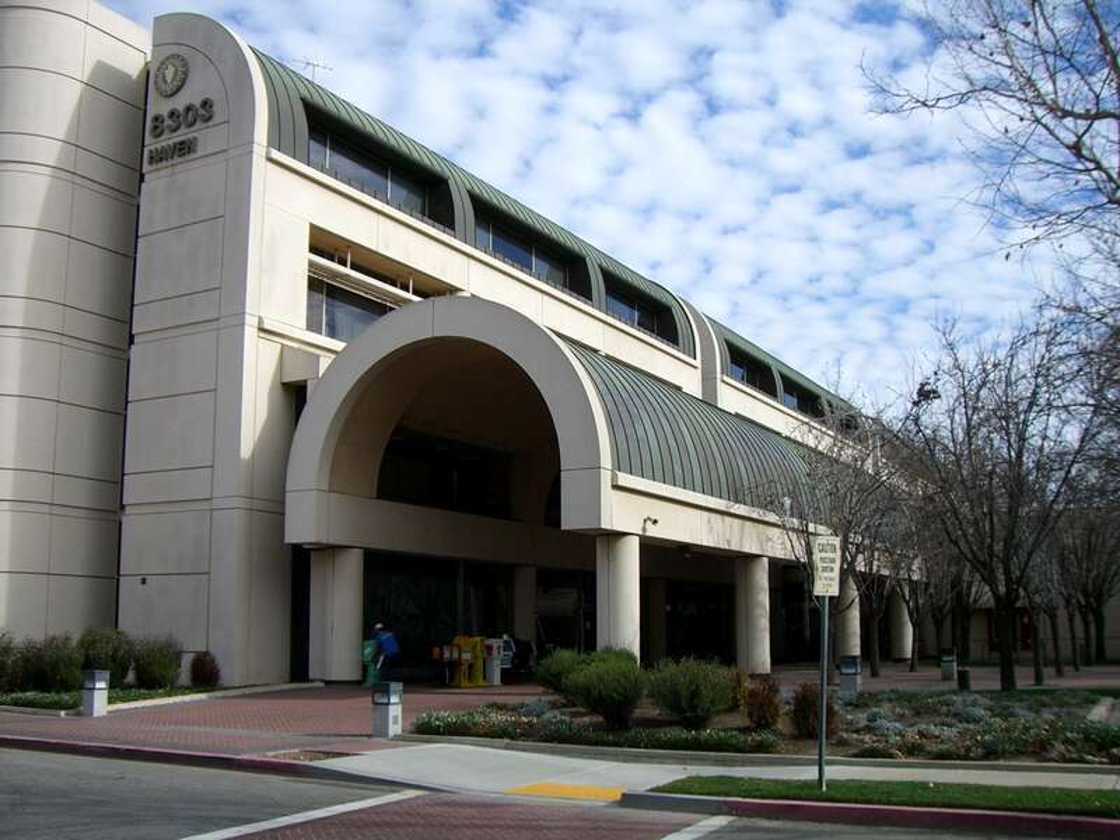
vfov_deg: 37.7
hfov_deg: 49.0
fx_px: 1229
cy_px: 420
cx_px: 560
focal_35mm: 38
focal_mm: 6.2
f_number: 4.3
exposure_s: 1/800
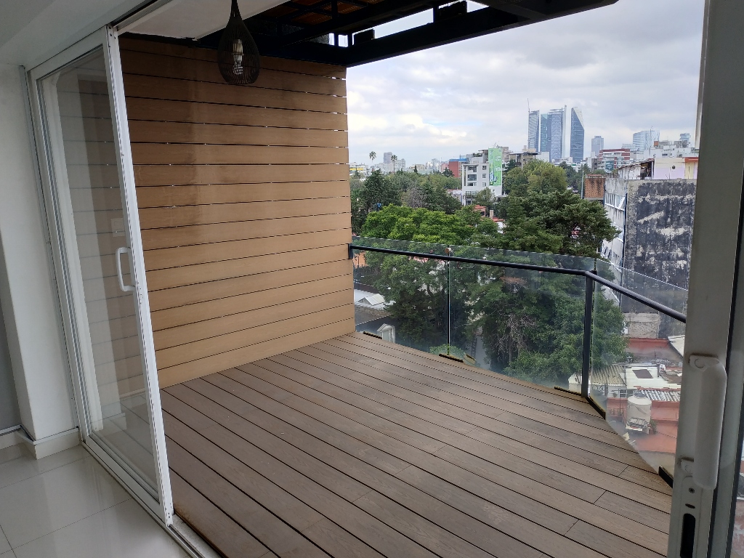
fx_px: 516
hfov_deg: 71.6
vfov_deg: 56.8
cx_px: 372
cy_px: 279
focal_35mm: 24
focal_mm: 3.94
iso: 250
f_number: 1.9
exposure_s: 1/1038
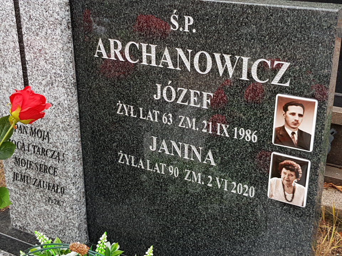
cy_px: 128
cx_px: 171
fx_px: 257
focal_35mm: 26
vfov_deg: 53.1
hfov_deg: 67.3
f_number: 1.7
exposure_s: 1/100
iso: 50
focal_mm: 4.2
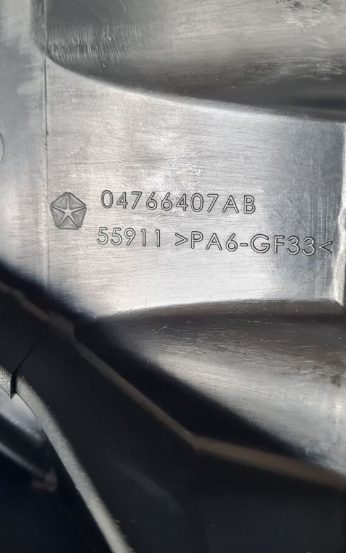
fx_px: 648
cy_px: 254
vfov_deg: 46.2
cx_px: 158
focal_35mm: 43
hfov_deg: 29.9
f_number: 1.8
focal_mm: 5.4
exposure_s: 1/100
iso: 320
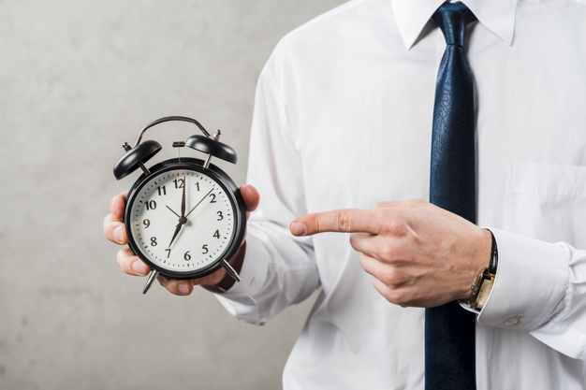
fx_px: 814
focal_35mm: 50
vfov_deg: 27.0
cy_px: 195
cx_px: 293
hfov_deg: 39.6
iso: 200
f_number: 5.6
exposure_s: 1/160
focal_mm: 50
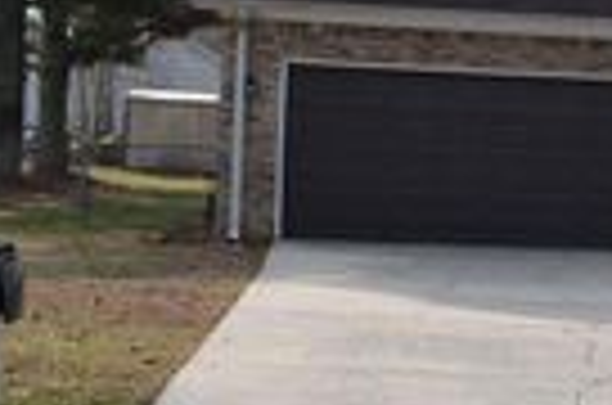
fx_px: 2425
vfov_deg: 9.5
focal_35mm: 143
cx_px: 1004
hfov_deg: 13.3
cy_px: 146
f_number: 8
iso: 200
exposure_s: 1/250
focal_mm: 26
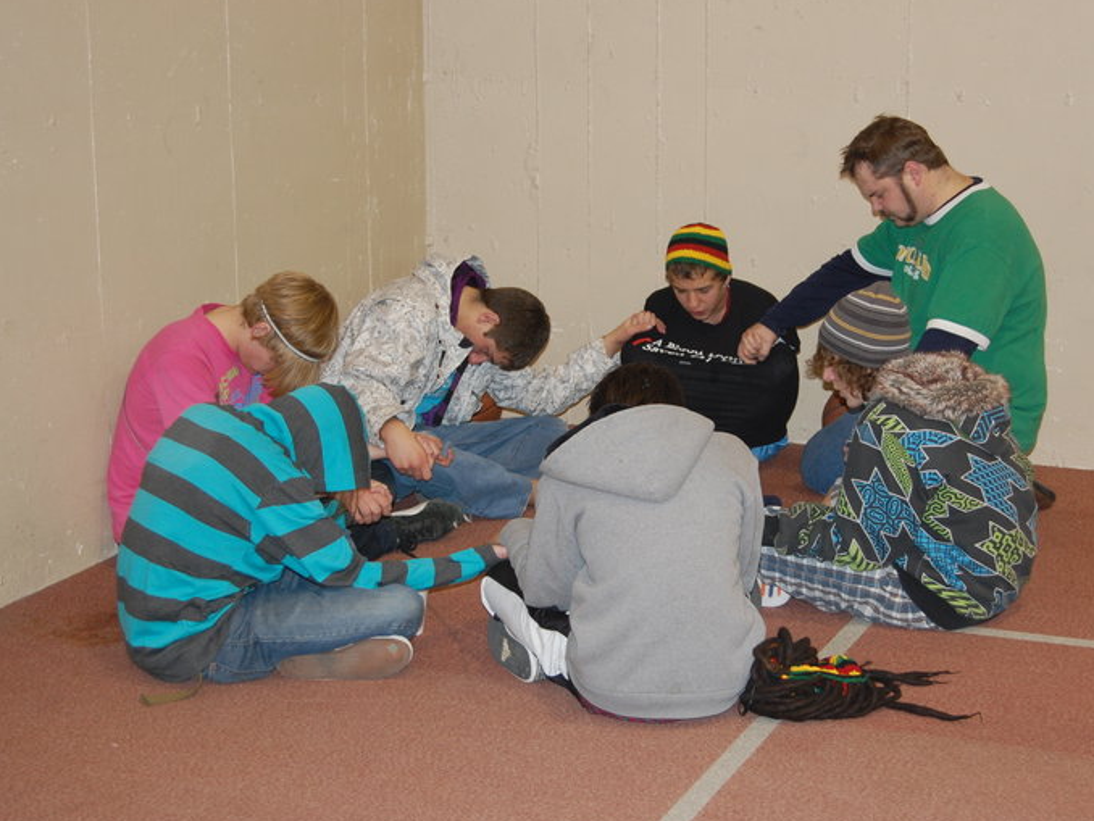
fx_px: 2150
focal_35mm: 68
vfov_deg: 21.6
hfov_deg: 28.5
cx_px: 642
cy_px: 419
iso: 400
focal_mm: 40
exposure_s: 1/60
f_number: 5
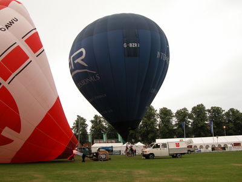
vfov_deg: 41.8
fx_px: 238
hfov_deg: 54.0
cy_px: 91
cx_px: 121
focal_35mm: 34
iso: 100
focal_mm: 8.9
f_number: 2.8
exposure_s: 1/52.9
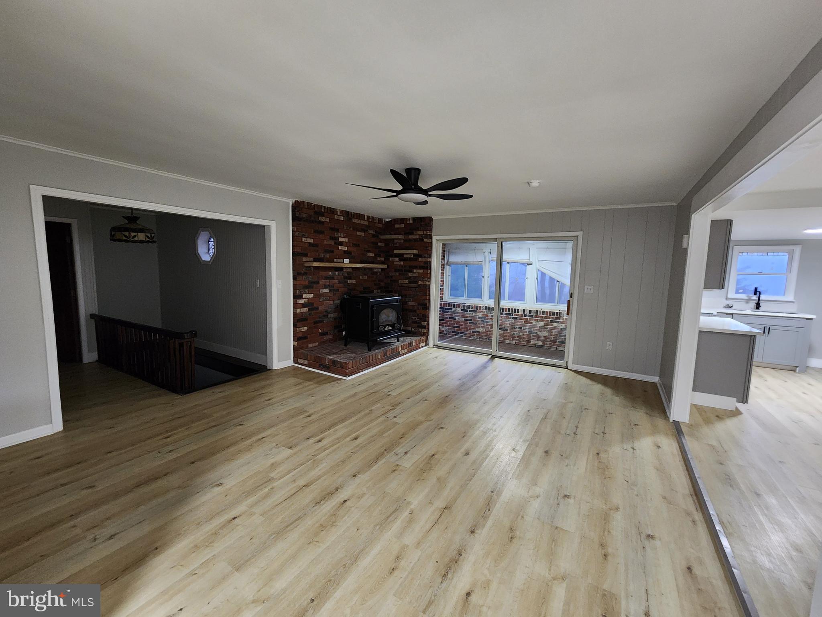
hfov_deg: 106.2
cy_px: 308
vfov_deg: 89.9
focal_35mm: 13
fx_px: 309
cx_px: 411
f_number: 2.2
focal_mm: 2.2
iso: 500
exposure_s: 1/30
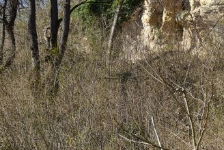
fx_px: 1232
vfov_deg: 6.9
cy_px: -36
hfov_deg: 10.2
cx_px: 283
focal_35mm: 198
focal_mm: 50
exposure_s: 1/125
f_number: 11
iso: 160
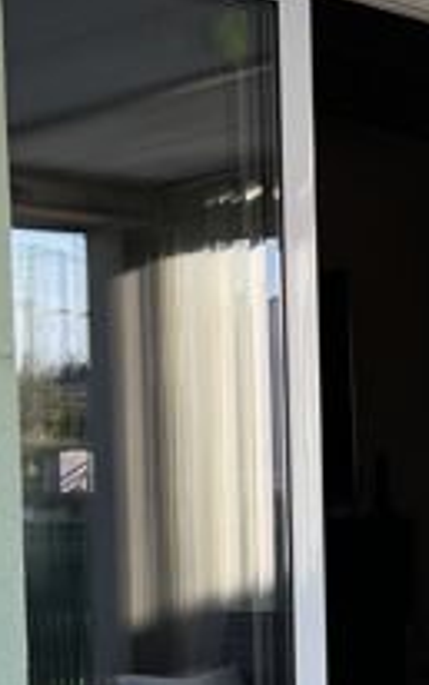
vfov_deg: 19.2
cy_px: 559
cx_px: 831
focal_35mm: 107
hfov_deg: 11.2
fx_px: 1999
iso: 50
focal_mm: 5.1
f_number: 1.6
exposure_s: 1/473
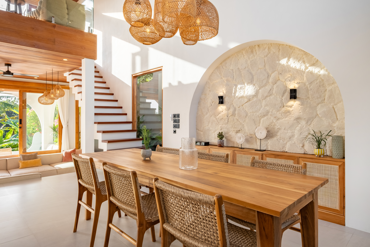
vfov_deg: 57.2
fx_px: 226
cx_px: 185
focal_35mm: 22
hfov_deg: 78.6
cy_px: 124
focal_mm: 14.5
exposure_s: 1/300
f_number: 9
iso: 320
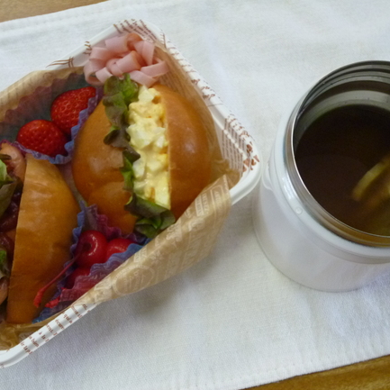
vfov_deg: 33.4
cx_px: 189
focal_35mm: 51
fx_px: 650
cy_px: 184
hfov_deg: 33.4
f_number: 3.2
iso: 320
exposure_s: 1/60
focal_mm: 7
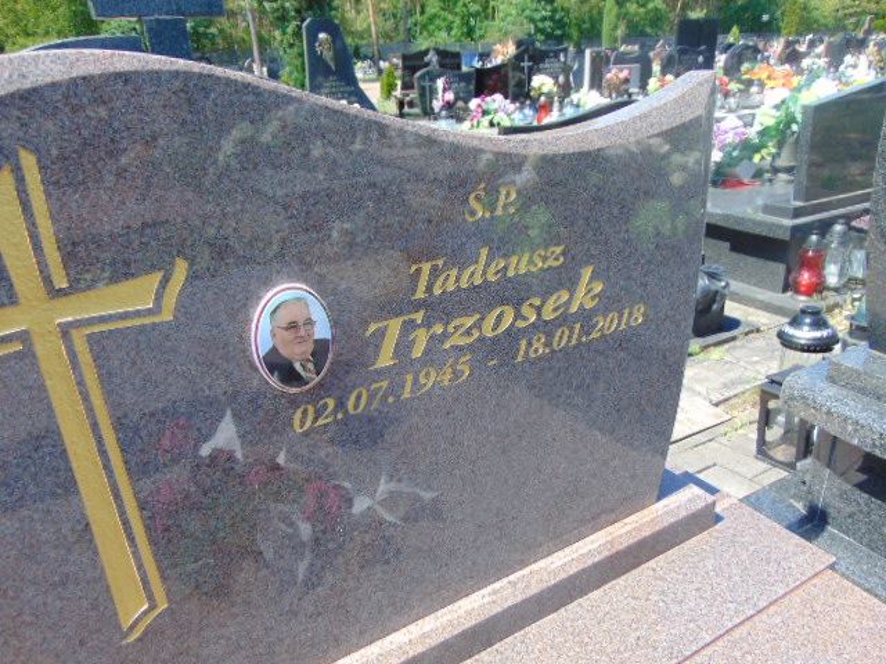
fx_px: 640
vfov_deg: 54.9
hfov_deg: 69.4
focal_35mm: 25
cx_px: 443
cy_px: 332
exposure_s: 1/500
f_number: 3
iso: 80
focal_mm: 4.5
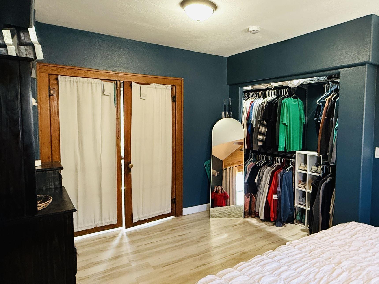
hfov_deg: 67.8
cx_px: 247
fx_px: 274
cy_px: 139
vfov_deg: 54.9
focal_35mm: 25
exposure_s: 1/60
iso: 800
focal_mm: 2.22
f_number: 2.2
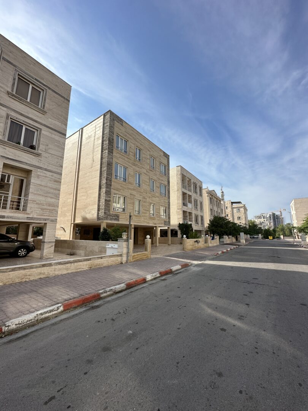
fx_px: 166
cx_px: 154
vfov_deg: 102.1
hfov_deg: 85.7
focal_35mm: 14
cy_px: 206
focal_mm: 2.22
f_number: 2.2
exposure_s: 1/1795
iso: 50
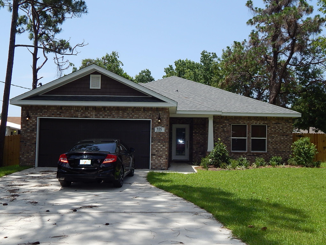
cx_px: 176
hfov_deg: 47.8
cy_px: 128
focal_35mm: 39
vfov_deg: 36.8
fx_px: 367
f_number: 3.3
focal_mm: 6.1
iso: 125
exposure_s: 1/1250
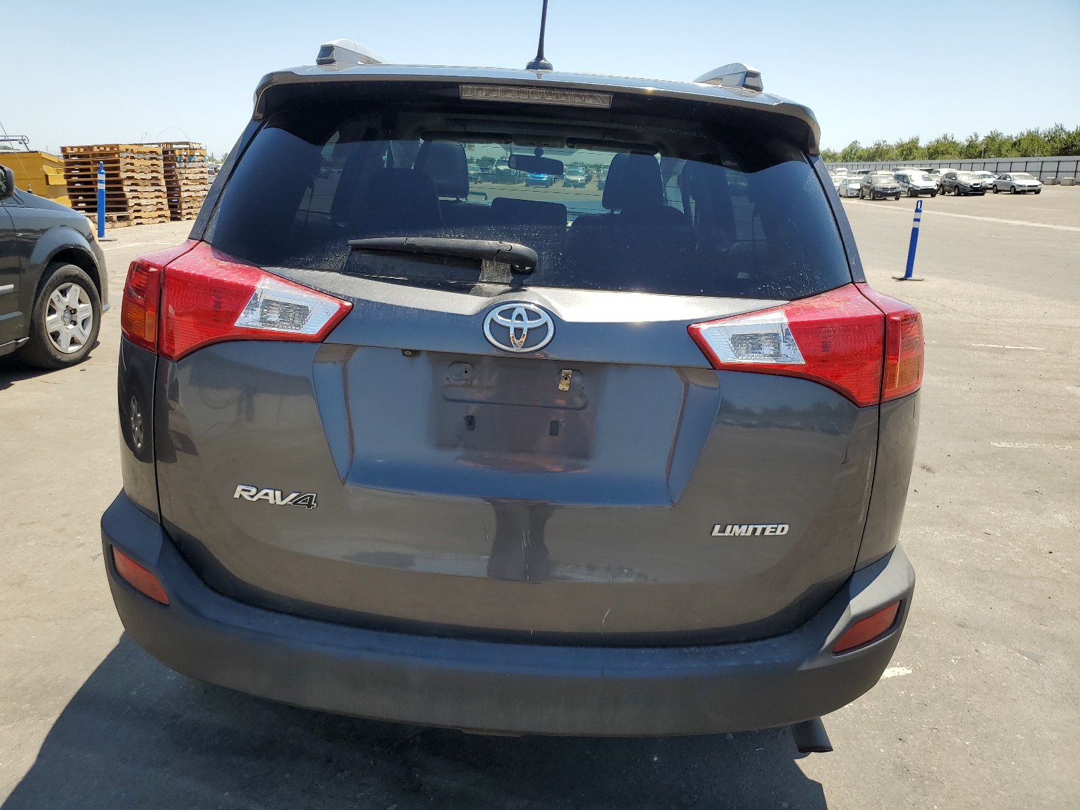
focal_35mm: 26
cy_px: 405
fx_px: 811
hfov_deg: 67.3
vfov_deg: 53.1
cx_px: 540
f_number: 1.5
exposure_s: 1/2000
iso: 50
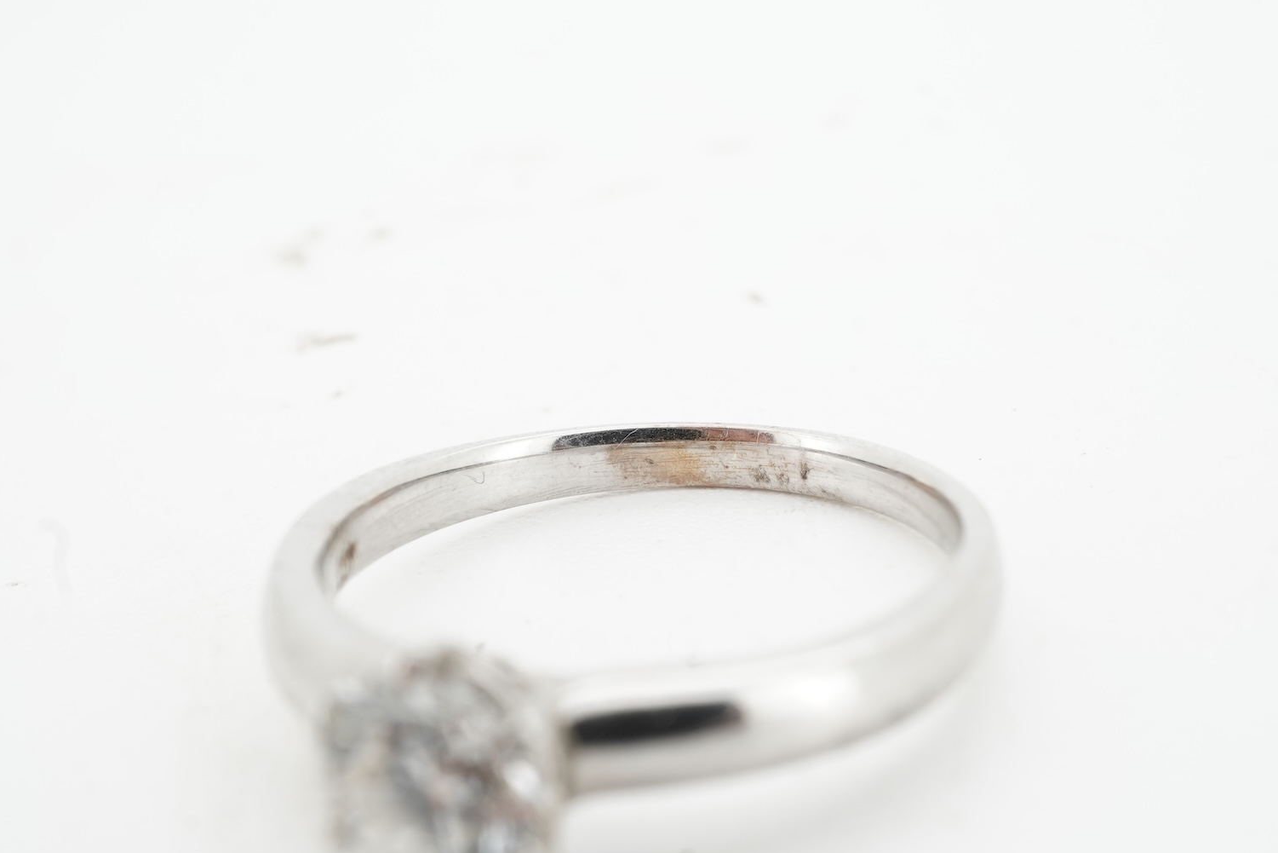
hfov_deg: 33.9
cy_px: 413
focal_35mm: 59
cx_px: 658
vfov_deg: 23.0
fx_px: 2095
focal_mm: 30
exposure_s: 1/100
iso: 250
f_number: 22
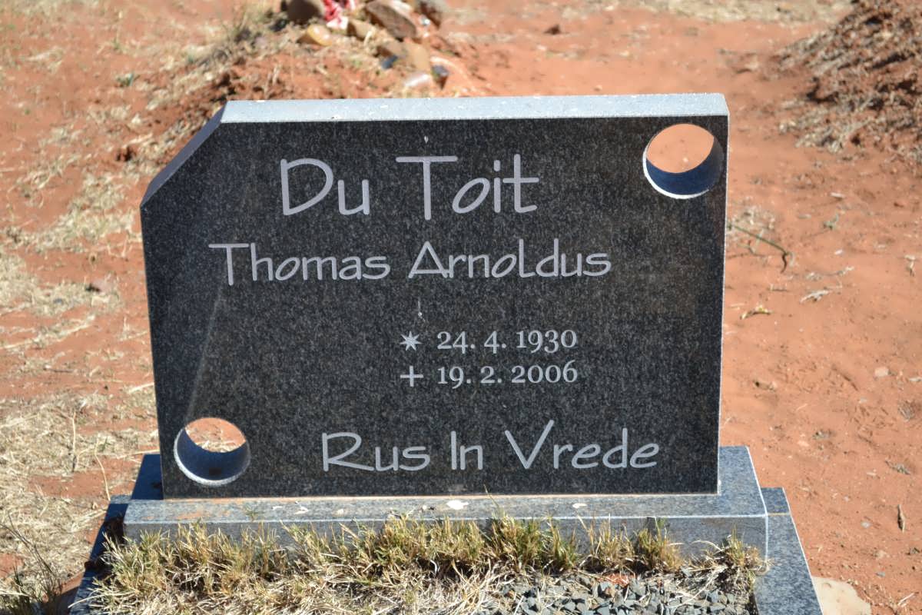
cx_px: 461
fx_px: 2113
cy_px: 308
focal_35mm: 82
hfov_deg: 24.6
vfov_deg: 16.6
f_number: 5.6
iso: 200
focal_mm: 55
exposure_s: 1/125
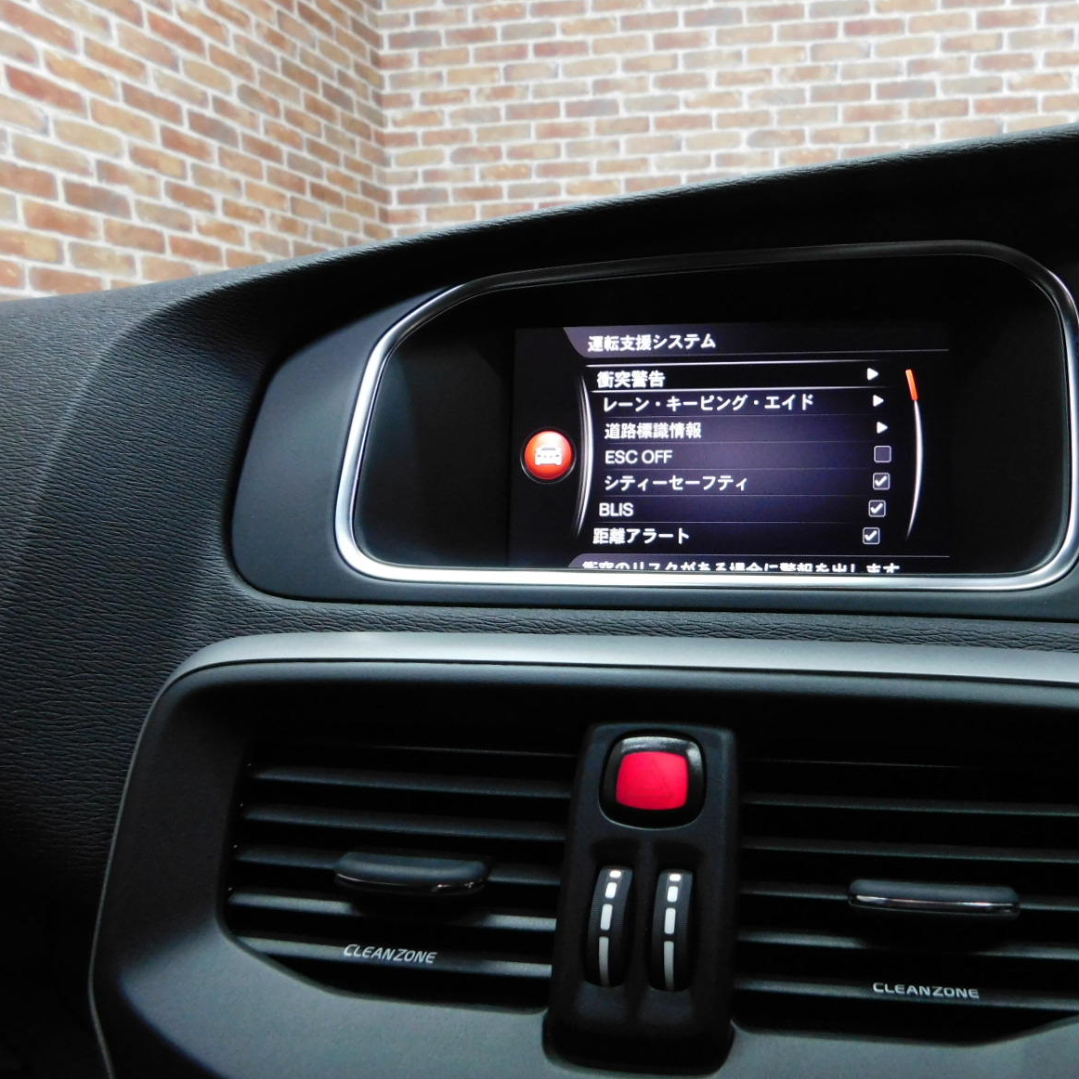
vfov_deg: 57.3
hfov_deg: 55.9
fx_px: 987
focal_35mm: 28
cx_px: 734
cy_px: 556
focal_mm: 4
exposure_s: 1/30
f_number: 3
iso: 400
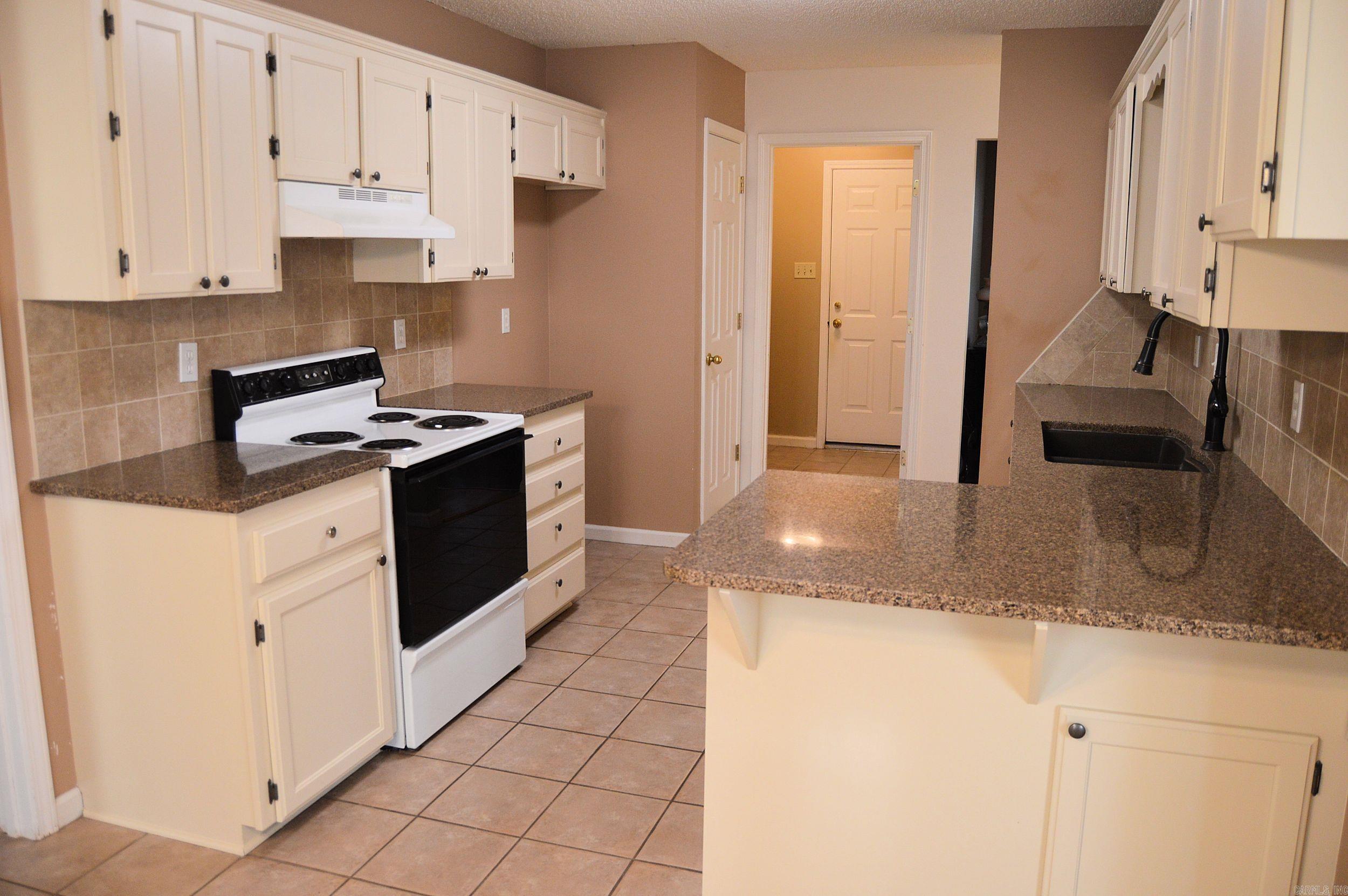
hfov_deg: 67.4
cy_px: 448
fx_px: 1010
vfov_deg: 47.8
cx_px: 674
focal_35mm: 27
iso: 400
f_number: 4
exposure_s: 1/60
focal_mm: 18
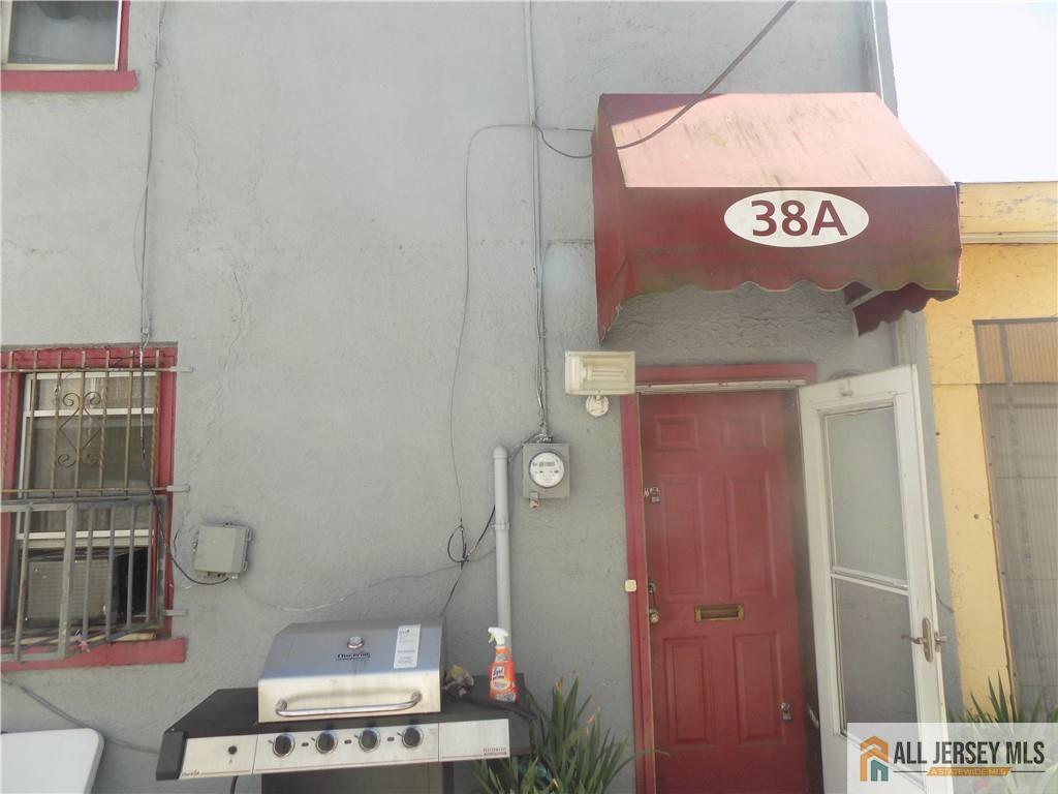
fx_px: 703
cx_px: 529
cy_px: 397
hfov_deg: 73.9
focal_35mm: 23
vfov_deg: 58.9
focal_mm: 4
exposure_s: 1/250
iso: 80
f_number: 3.1
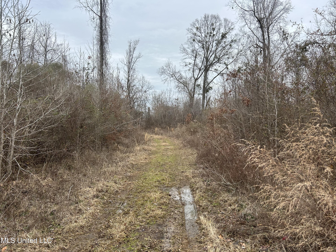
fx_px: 252
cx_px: 168
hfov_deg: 67.3
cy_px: 126
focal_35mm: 26
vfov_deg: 53.1
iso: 50
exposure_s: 1/2045
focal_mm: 5.7
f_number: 1.5
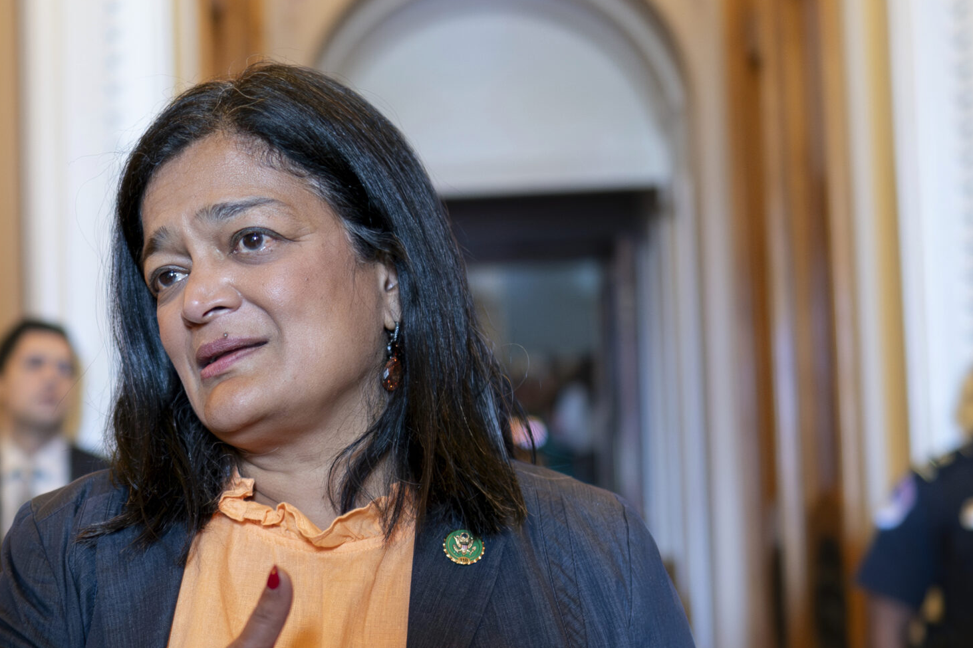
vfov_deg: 21.4
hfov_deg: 31.5
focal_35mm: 63
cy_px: 457
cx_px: 283
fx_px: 1702
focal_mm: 24
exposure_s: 1/250
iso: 1600
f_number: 1.4
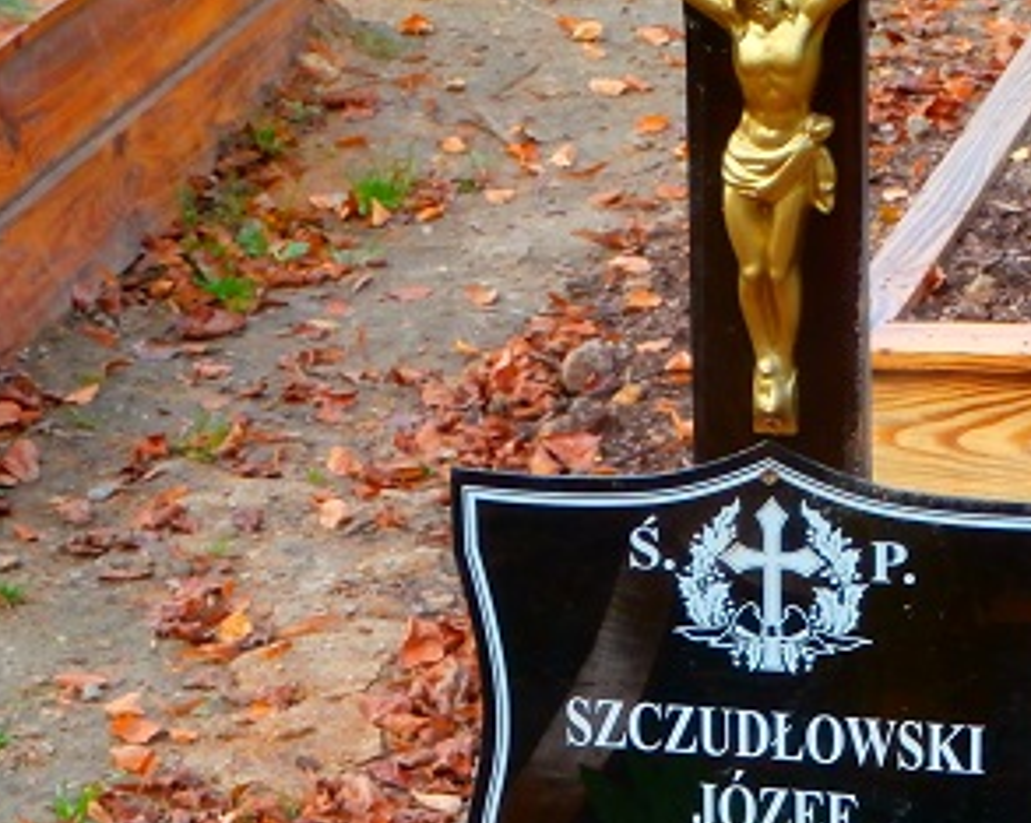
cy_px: 791
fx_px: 4422
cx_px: 725
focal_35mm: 145
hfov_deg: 13.3
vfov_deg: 10.6
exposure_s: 1/100
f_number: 4.7
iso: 125
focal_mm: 12.1
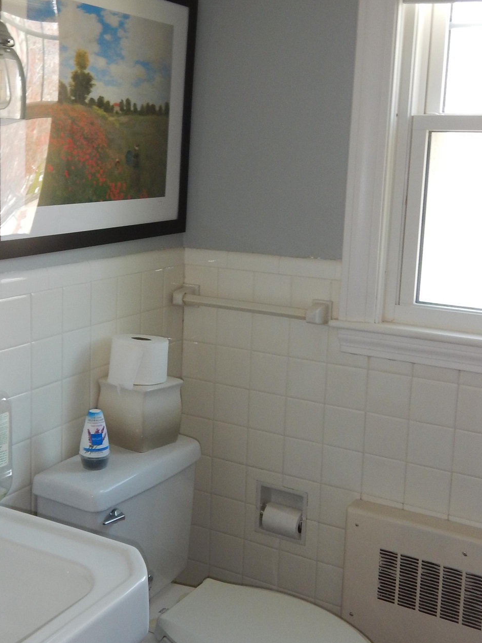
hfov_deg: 32.6
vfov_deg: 42.9
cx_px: 160
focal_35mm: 44
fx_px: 817
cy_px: 294
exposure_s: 1/30
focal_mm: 4.3
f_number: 2.8
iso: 160
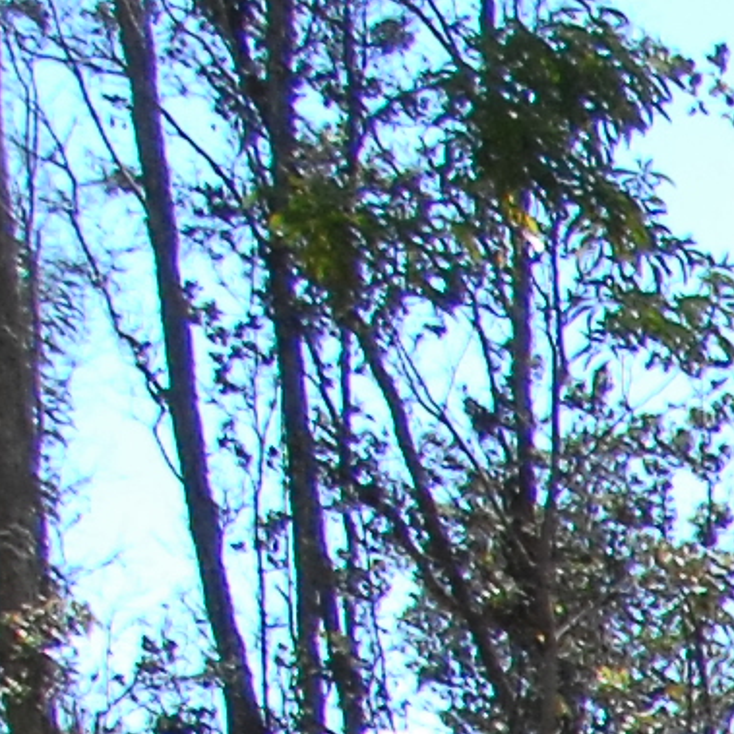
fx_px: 6909
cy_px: 2355
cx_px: 3430
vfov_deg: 5.6
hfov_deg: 5.1
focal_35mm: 288
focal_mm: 20
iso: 400
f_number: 9
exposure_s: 1/320
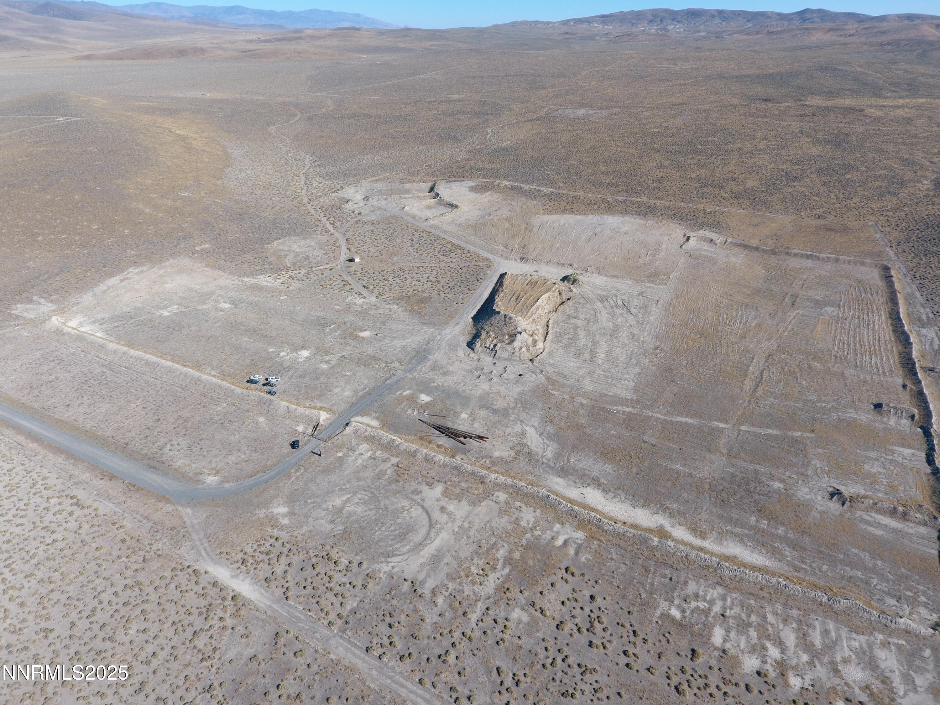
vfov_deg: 66.0
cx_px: 470
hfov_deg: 81.7
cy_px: 352
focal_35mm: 20
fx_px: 543
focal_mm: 3.61
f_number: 2.8
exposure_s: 1/847
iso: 100
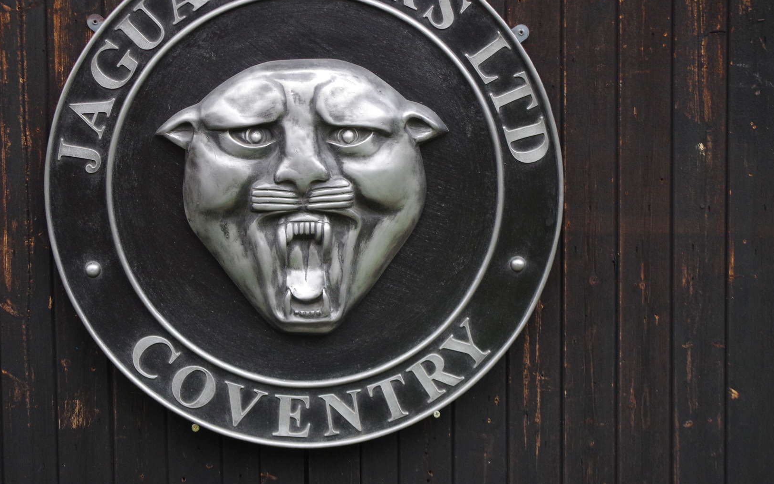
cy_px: 181
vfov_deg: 17.4
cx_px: 328
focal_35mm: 75
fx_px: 1582
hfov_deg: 27.5
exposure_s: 1/80
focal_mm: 40
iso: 1600
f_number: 4.5
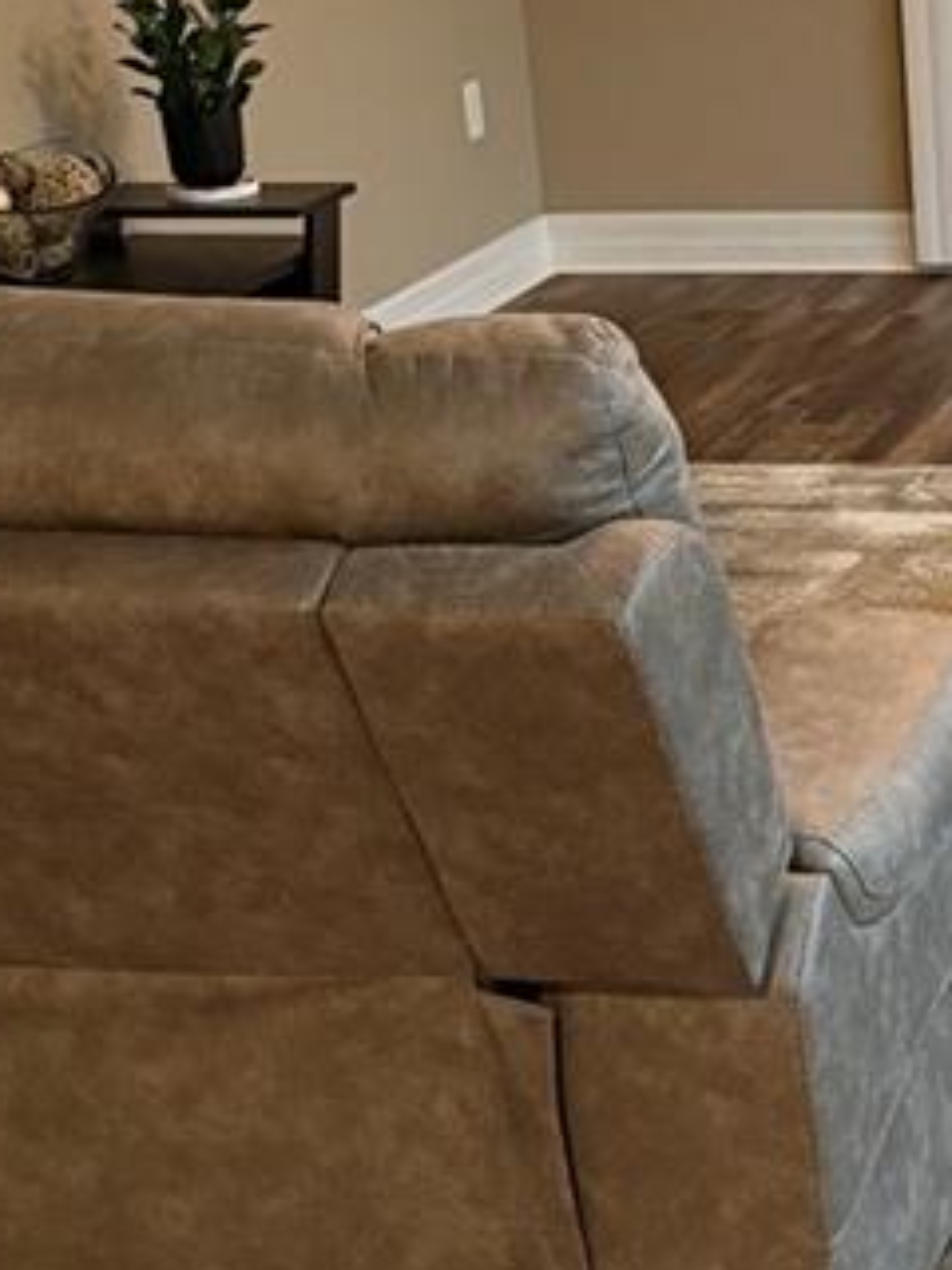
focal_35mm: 90
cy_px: 564
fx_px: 3300
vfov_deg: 21.8
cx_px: 1031
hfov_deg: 16.0
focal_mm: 6.76
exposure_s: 1/30
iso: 800
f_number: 1.78
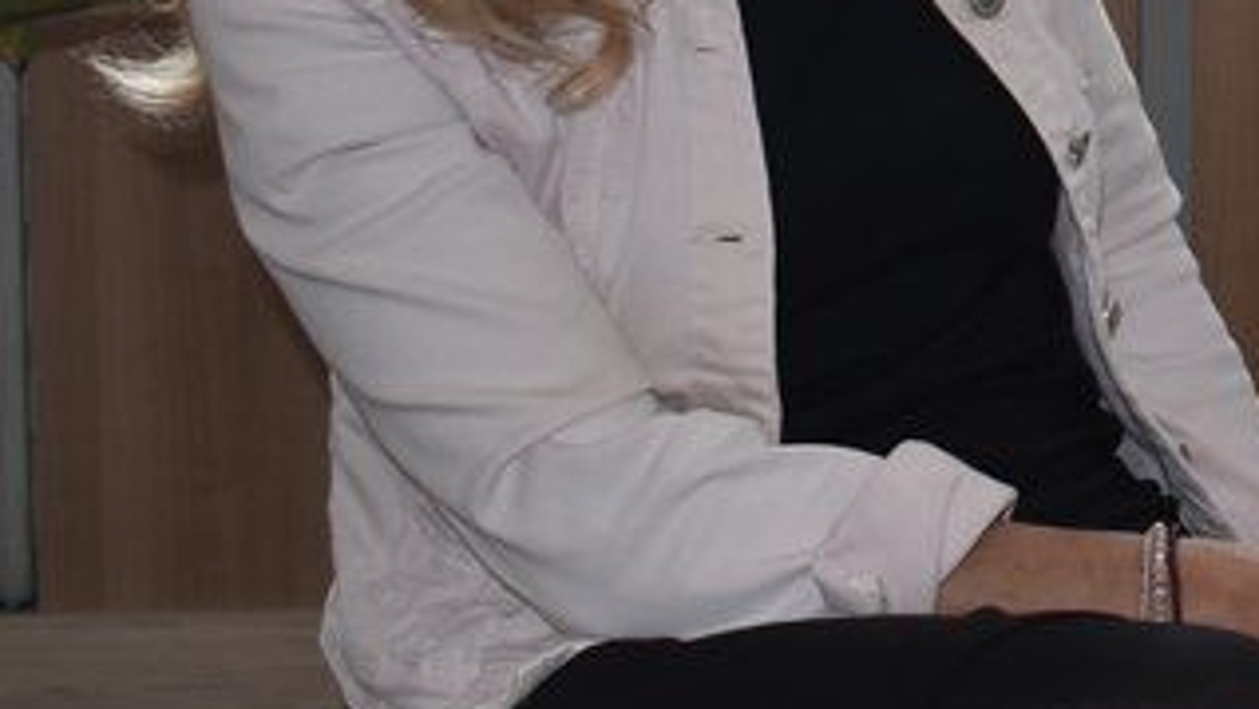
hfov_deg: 15.4
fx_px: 4230
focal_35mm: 127
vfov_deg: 9.3
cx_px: 1964
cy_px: -422
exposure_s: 1/125
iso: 500
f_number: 5.6
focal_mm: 25
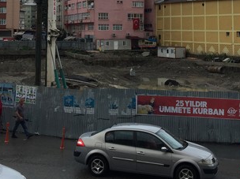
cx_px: 135
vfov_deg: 22.2
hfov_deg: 30.3
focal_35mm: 64
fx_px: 443
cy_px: 9
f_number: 2.2
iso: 32
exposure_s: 1/719
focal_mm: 4.15
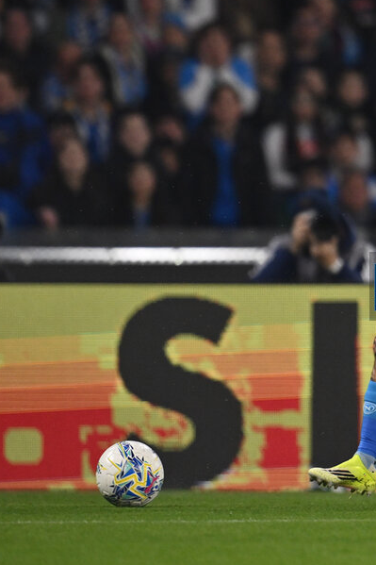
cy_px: 277
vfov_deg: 3.0
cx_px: 462
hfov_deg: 2.0
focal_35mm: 684
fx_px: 10721
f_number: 3.2
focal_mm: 400
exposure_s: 1/1600
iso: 1600
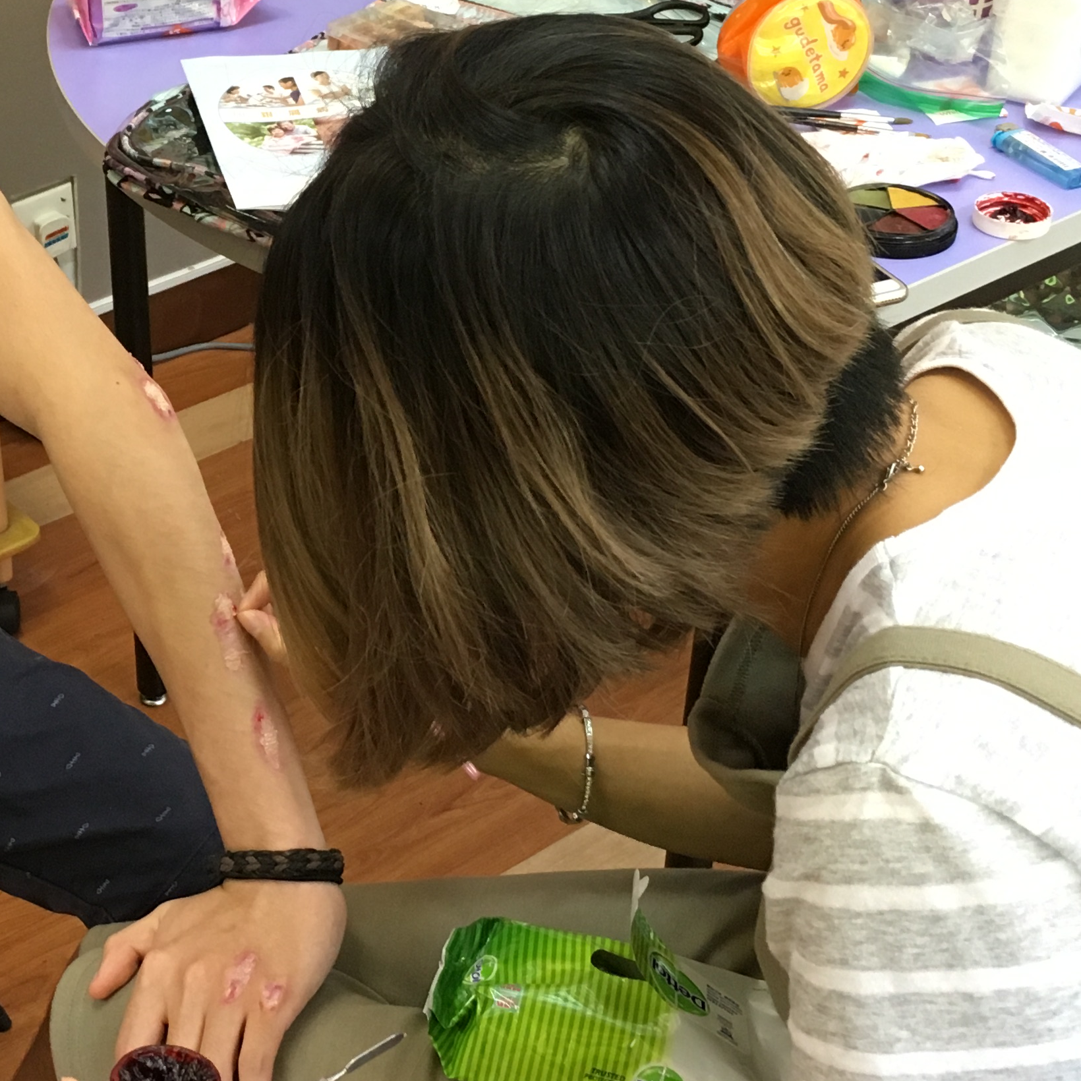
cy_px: 494
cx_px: 101
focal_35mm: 63
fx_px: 2226
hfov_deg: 26.4
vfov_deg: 27.3
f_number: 2.2
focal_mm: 4.15
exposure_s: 1/33
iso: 160
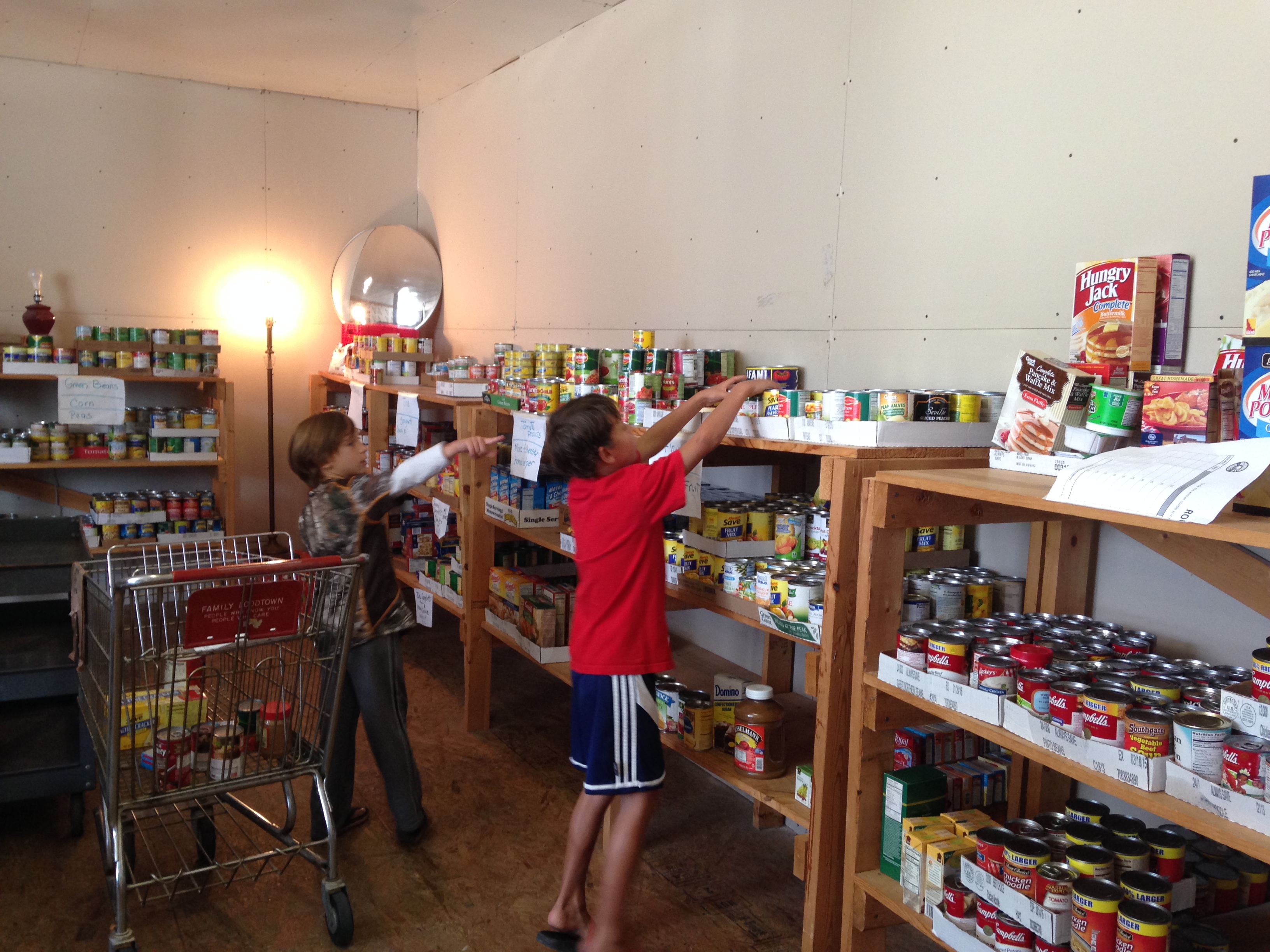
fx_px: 1211
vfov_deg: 42.9
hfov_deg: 55.4
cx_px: 635
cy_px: 476
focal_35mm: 33
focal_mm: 4.12
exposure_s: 1/20
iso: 125
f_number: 2.4
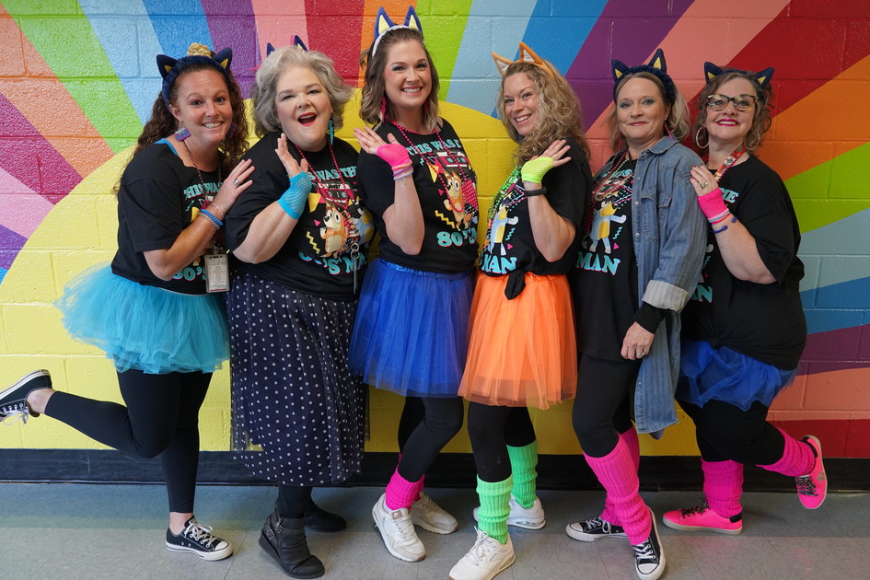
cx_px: 429
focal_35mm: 26
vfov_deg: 49.6
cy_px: 292
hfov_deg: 69.4
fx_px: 628
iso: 2500
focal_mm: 24
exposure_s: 1/160
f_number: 4
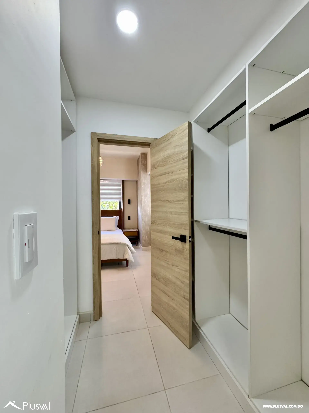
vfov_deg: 102.1
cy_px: 206
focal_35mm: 14
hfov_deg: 85.7
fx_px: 167
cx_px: 154
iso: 250
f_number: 2.2
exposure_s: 1/99
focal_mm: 2.22
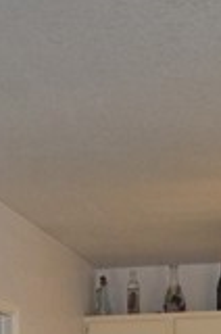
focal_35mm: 108
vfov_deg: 16.3
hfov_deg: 12.6
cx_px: 70
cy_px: 578
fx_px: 999
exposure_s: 1/125
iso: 500
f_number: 3.5
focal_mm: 18
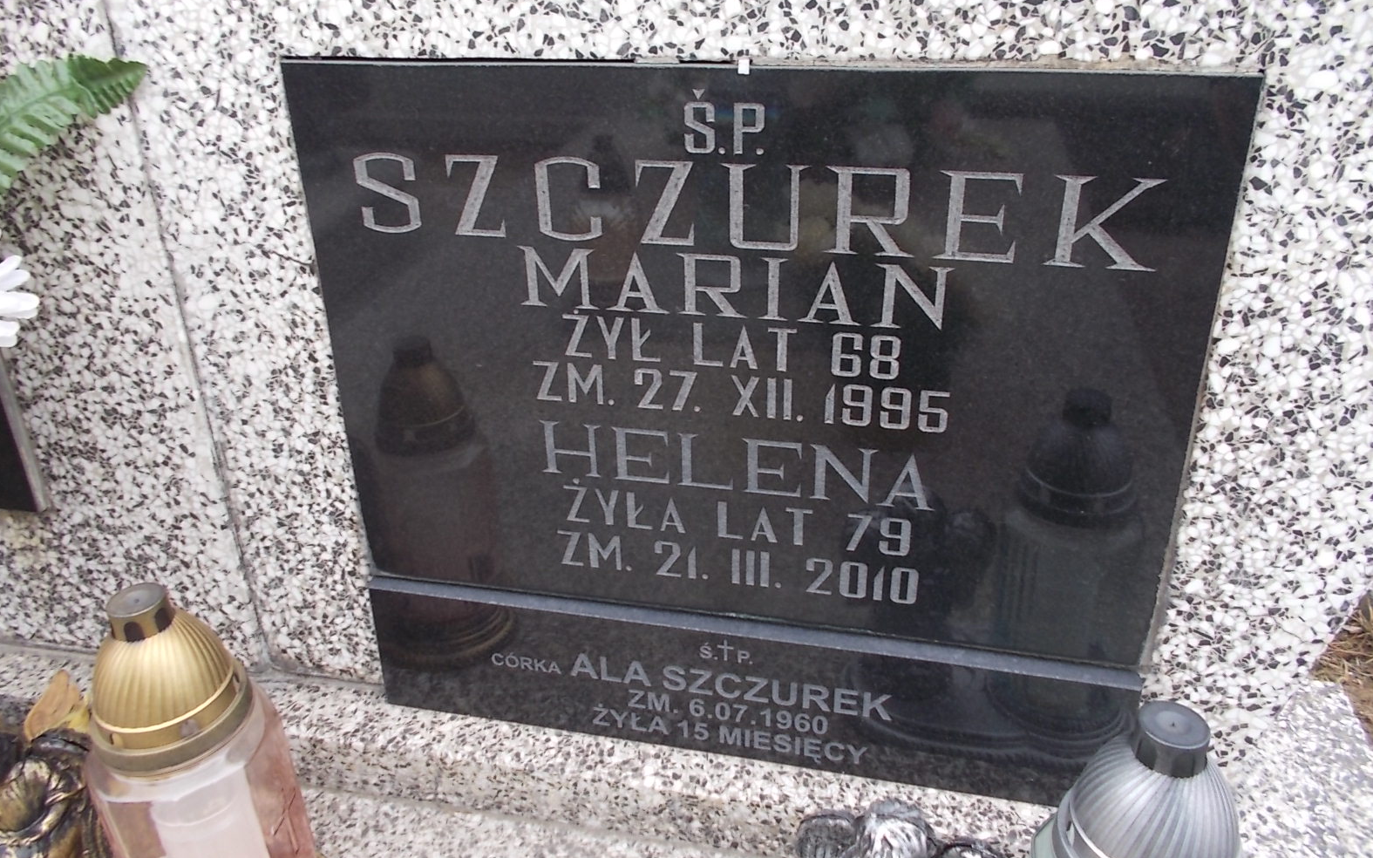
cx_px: 677
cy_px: 371
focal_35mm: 28
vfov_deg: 44.4
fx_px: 1048
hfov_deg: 66.5
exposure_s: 1/125
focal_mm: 4.6
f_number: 3.2
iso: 80
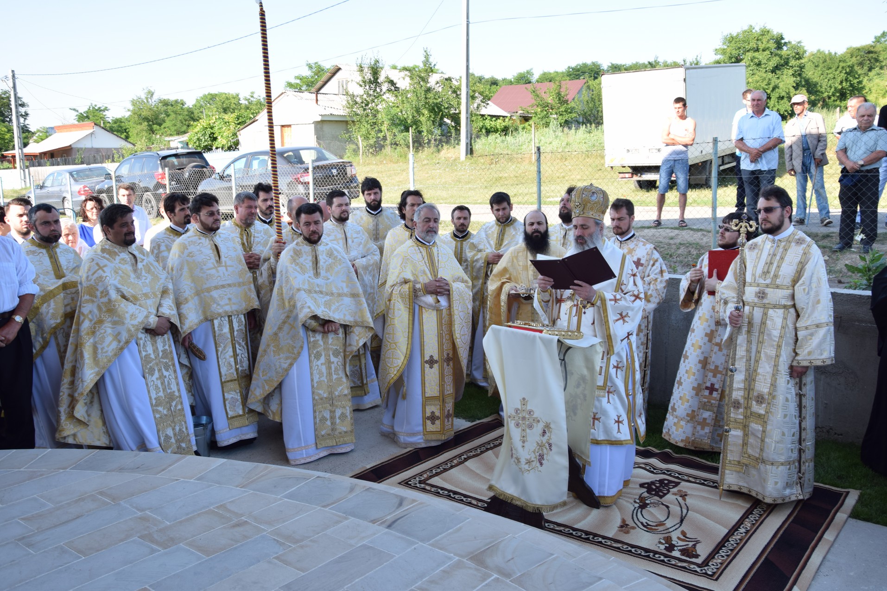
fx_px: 813
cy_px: 296
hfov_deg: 57.2
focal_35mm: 33
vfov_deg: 40.0
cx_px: 444
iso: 100
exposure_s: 1/80
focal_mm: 22
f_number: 6.3
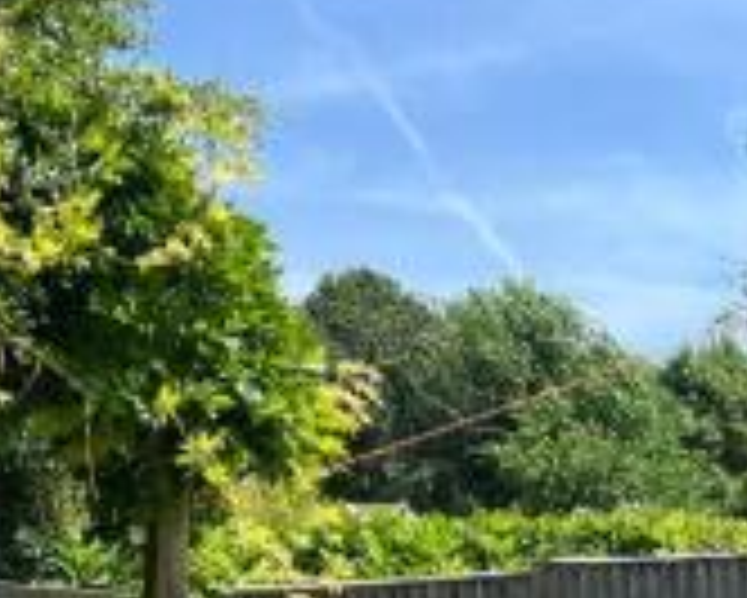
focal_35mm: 89
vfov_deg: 16.1
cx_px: 335
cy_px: 843
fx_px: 1969
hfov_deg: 21.5
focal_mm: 5.7
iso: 50
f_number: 1.5
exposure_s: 1/2008
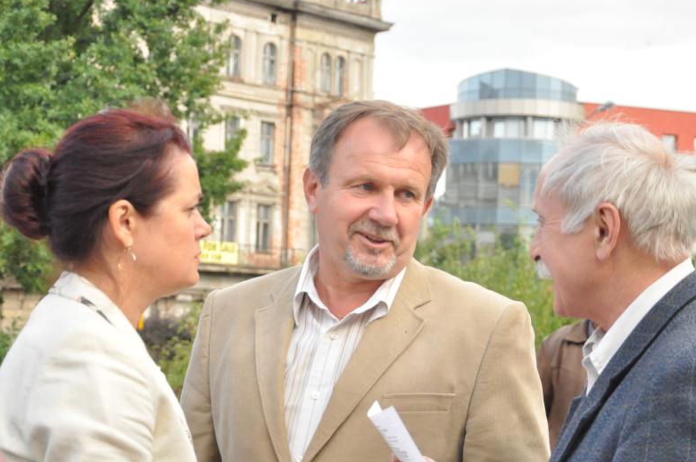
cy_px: 295
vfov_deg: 15.4
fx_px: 1712
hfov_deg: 23.0
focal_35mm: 89
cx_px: 367
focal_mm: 45
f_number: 4.8
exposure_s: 1/1250
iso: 2000
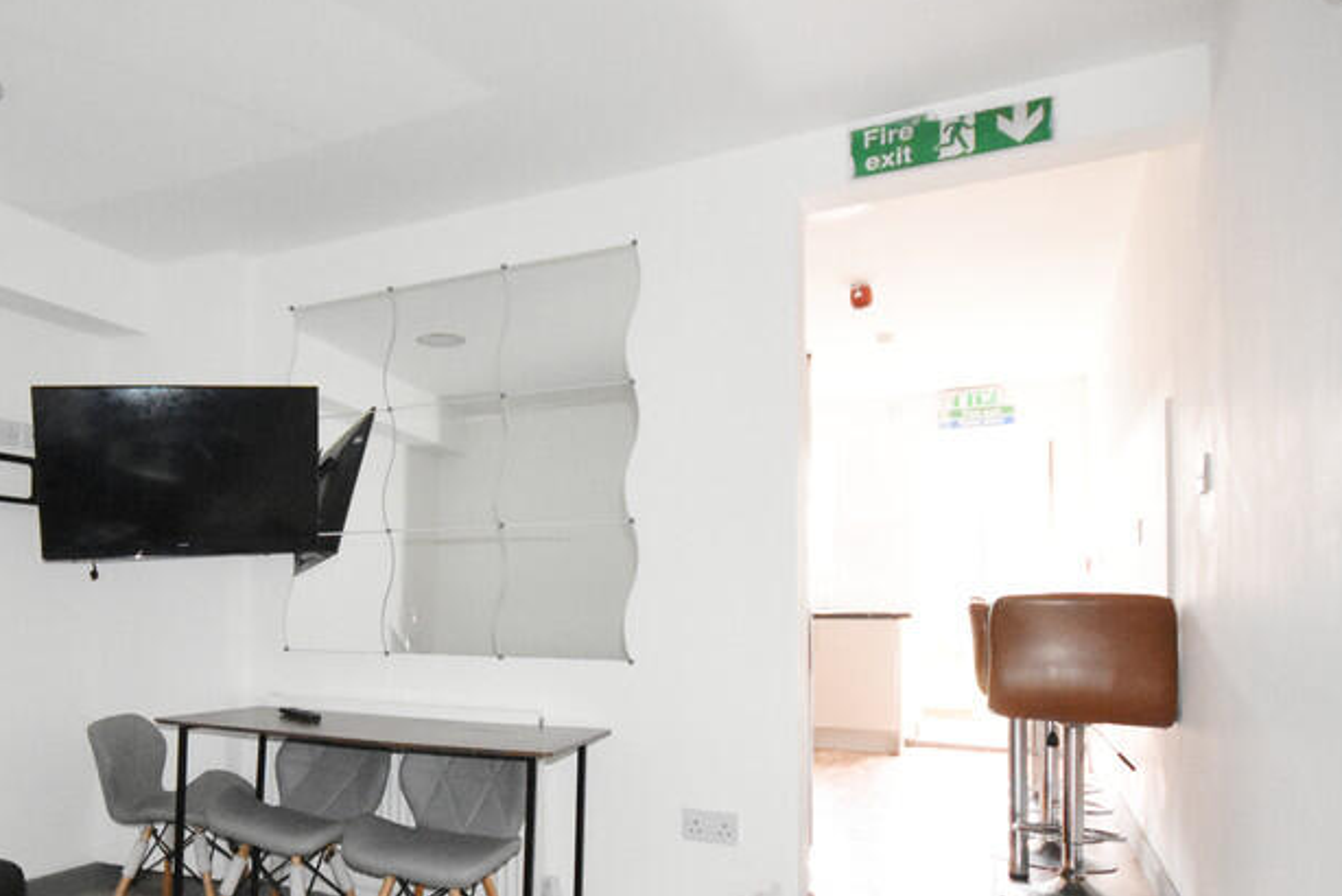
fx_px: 932
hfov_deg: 67.2
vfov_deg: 50.5
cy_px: 593
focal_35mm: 25
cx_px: 343
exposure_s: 1/60
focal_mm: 10
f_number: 4
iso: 6400
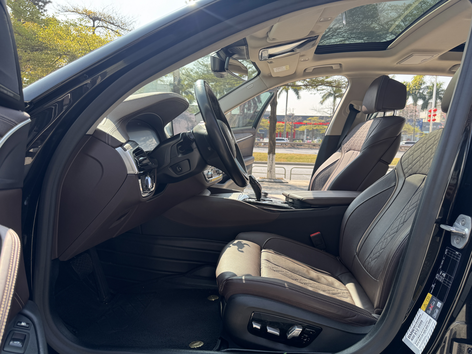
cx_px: 236
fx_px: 327
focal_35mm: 24
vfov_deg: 56.8
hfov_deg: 71.6
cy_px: 177
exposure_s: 1/664
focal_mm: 6.76
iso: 80
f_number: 1.78
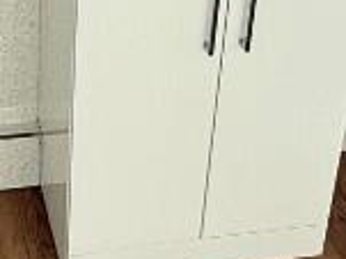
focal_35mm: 95
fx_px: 949
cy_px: -94
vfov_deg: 14.7
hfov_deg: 20.4
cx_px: 55
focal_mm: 2.22
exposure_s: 1/625
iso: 50
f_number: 2.2
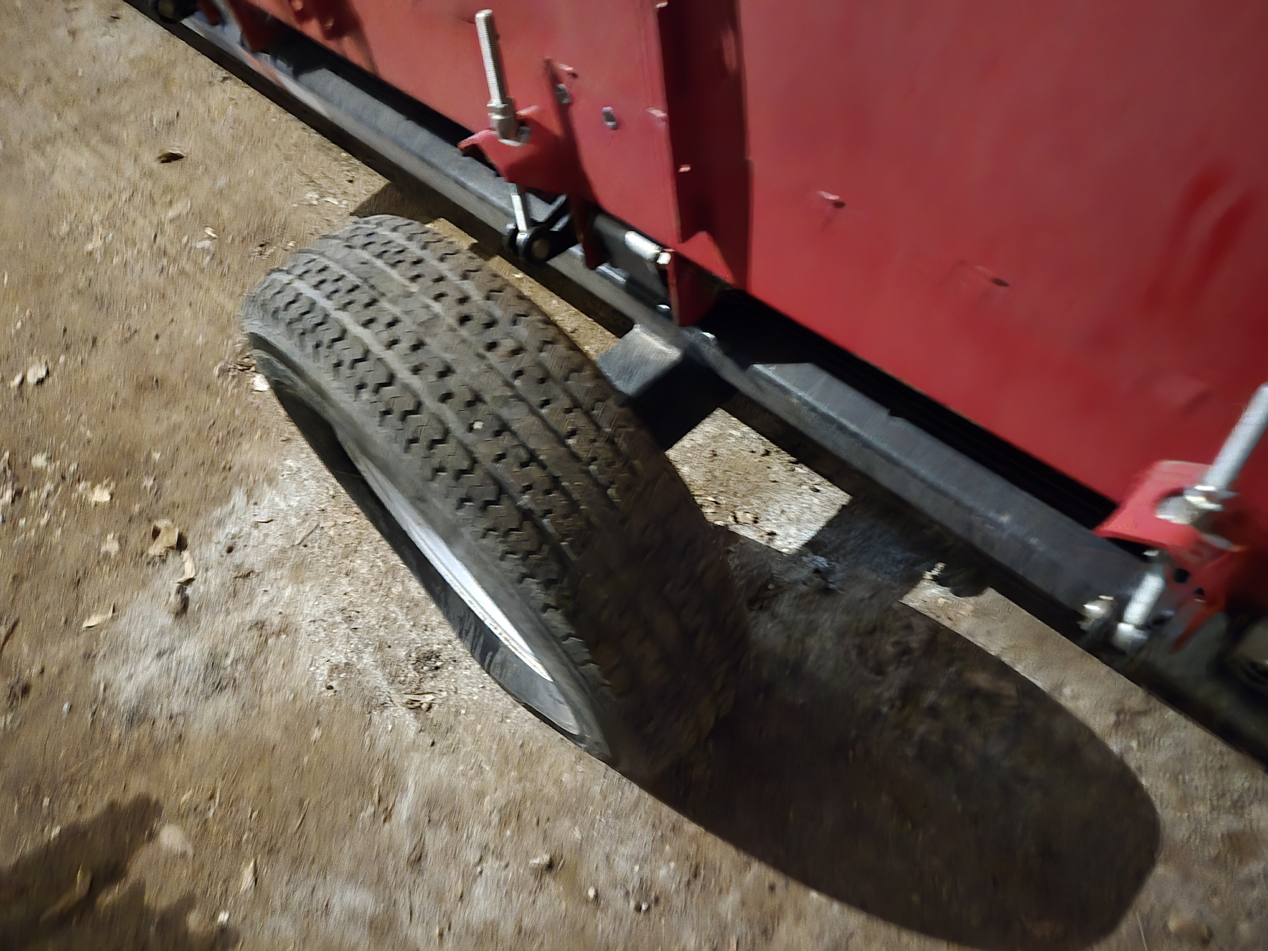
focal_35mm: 23
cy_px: 476
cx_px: 634
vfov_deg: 58.9
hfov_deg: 73.9
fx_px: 843
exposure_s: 1/24
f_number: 1.8
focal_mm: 5.4
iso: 2000
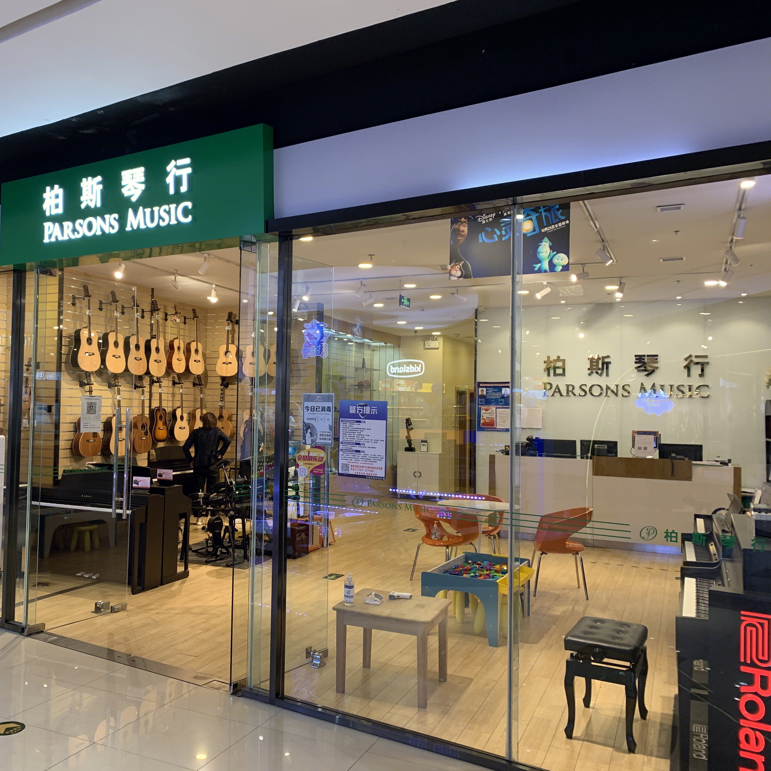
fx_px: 781
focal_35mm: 31
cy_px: 384
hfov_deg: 51.8
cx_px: 273
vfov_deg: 52.5
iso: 64
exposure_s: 1/50
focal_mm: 4.25
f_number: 1.8
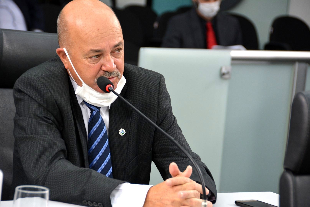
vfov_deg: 8.7
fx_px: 1357
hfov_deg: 13.0
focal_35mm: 158
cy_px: 104
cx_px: 155
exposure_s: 1/60
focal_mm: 105
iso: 640
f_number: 5.3
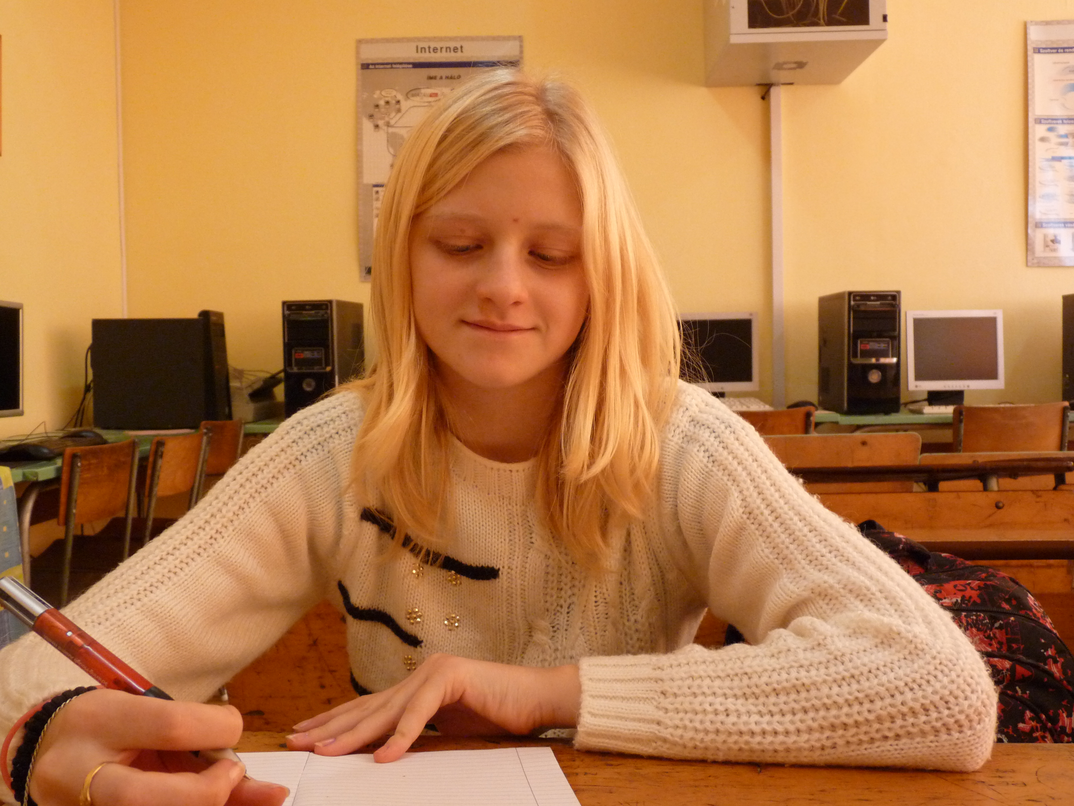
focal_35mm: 34
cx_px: 537
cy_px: 403
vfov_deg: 41.8
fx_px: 1055
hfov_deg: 54.0
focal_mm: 6
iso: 400
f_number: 3
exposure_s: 1/100
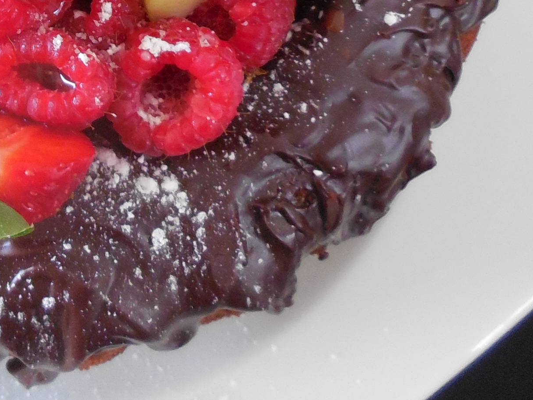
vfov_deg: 20.1
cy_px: -123
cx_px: -38
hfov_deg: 26.9
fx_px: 1031
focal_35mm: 67
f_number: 3.1
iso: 400
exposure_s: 1/20
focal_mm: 4.5
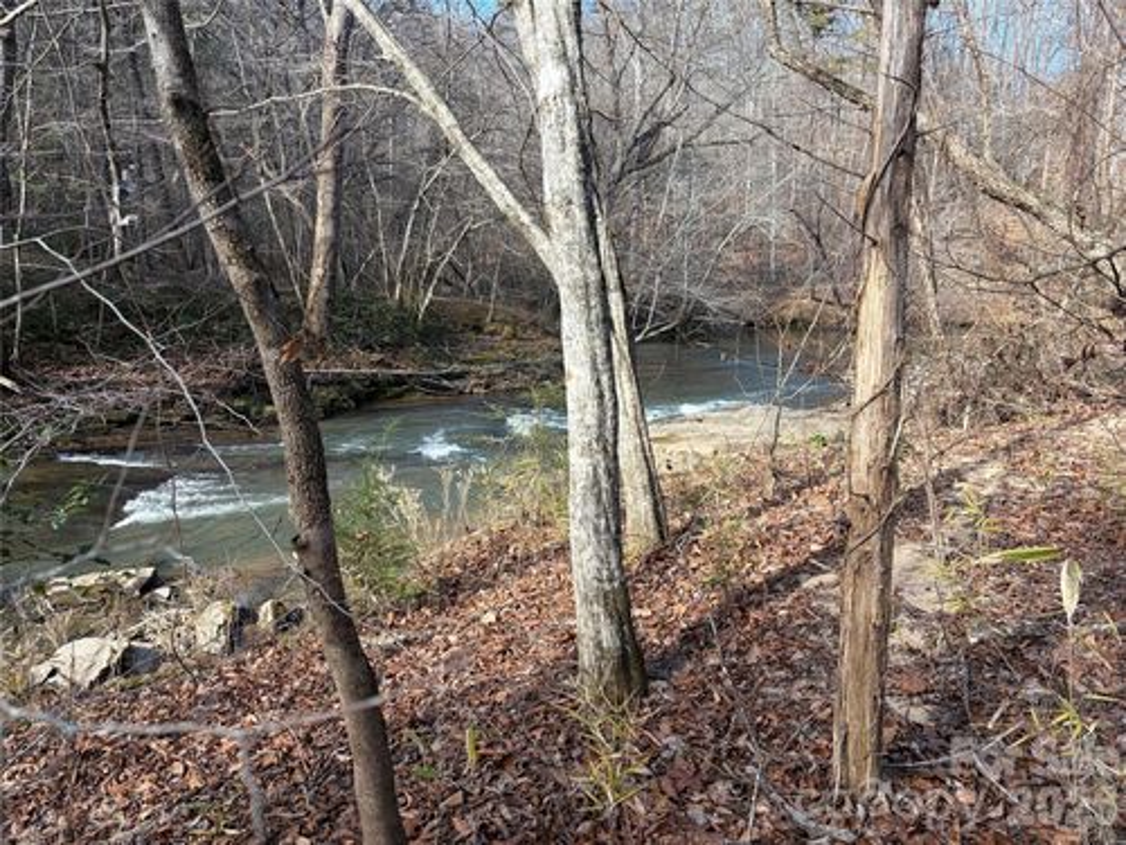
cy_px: 422
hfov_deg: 67.3
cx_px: 563
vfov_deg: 53.1
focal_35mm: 26
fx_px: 846
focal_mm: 5.96
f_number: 1.6
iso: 50
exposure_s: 1/414
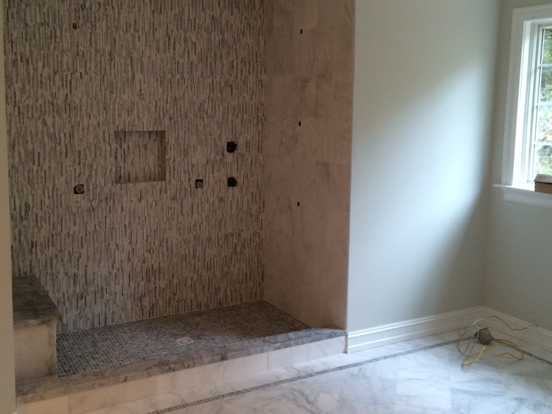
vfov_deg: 37.6
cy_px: 172
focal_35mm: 38
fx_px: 606
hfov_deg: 48.9
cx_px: 250
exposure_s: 1/30
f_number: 2.2
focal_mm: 4.15
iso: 64
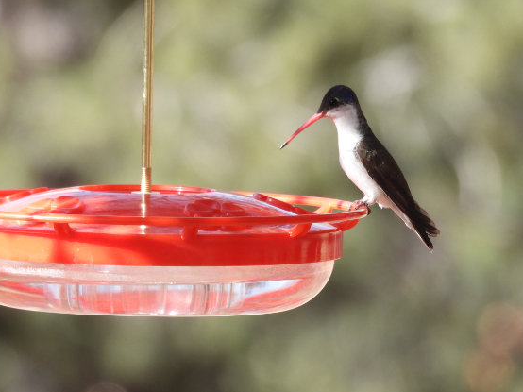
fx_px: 15540
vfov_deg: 1.4
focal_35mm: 1029
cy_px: 180
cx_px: 257
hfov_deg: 1.9
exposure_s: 1/500
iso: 320
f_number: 5.6
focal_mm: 170
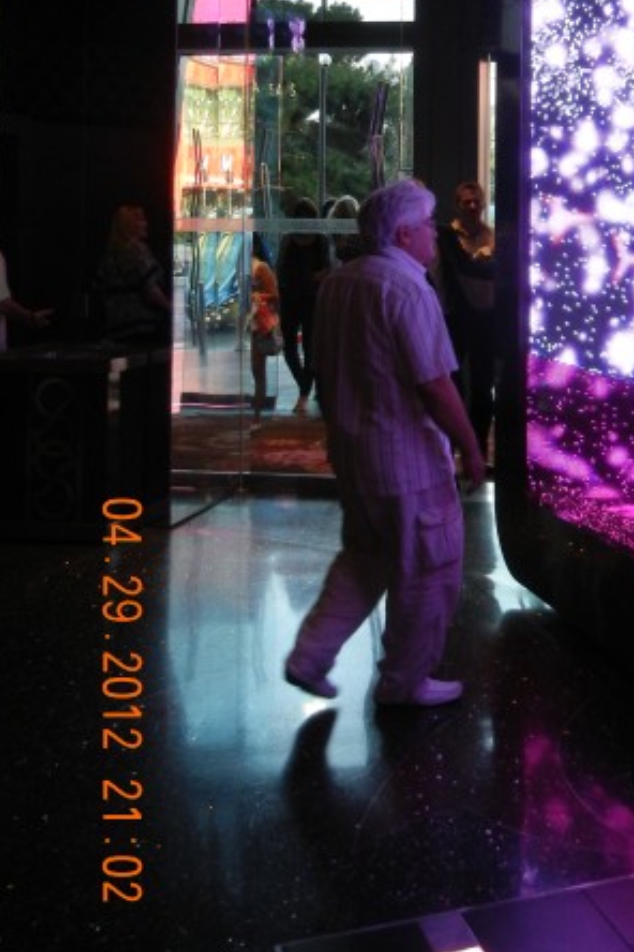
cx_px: 610
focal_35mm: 54
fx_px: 1426
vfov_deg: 35.6
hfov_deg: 24.1
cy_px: 180
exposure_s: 1/48
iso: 400
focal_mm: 5.4
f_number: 3.5
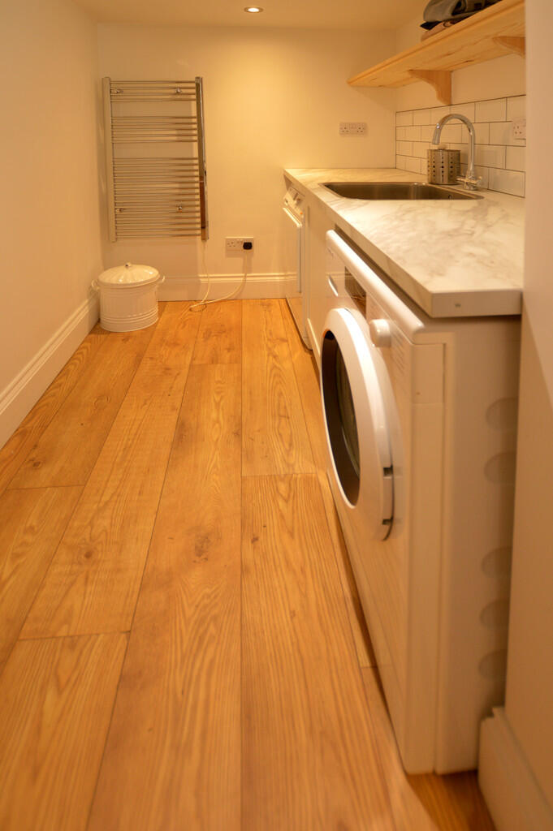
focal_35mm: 15
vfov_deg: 100.4
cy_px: 416
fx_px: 346
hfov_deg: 77.2
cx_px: 276
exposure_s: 1/20
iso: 200
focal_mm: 10
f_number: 3.5
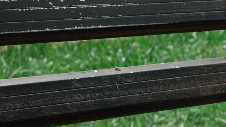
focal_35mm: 144
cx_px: 372
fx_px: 863
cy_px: 119
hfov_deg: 13.7
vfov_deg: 8.4
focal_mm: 26
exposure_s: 1/500
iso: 200
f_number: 5.6
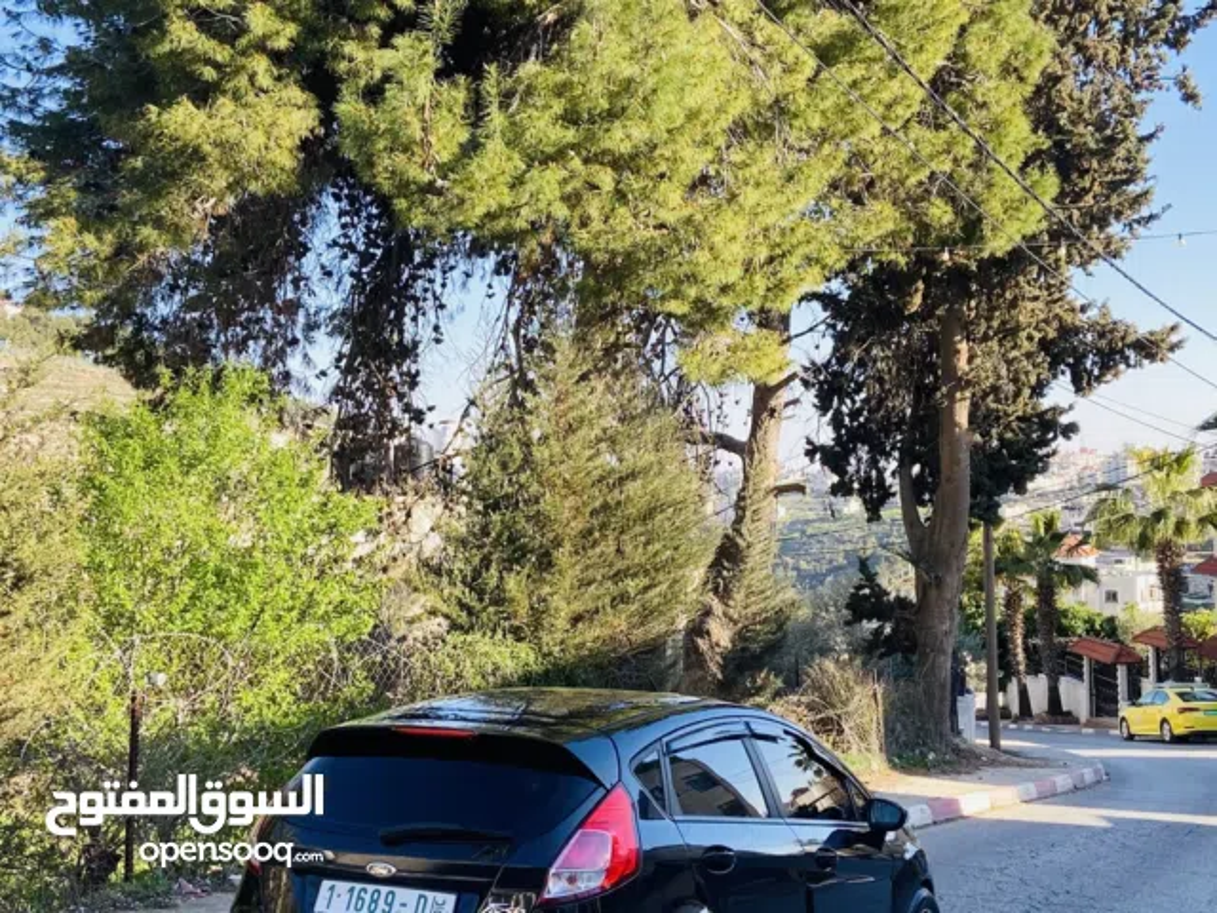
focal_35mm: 26
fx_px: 914
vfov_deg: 53.1
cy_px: 456
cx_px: 608
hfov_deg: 67.3
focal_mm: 4.25
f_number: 1.8
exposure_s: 1/312
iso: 32
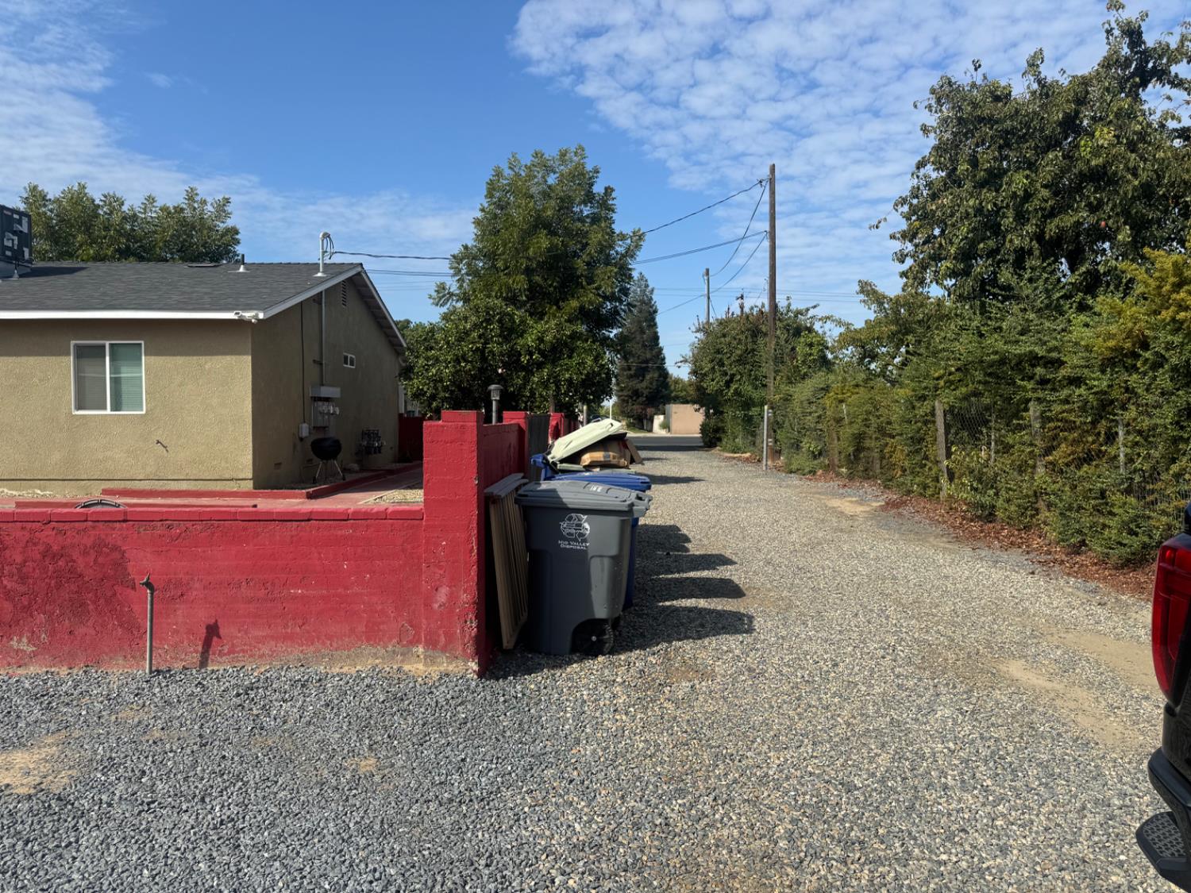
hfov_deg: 71.6
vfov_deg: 56.8
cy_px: 446
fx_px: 826
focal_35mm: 24
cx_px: 596
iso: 80
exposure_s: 1/4608
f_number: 1.78
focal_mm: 6.76
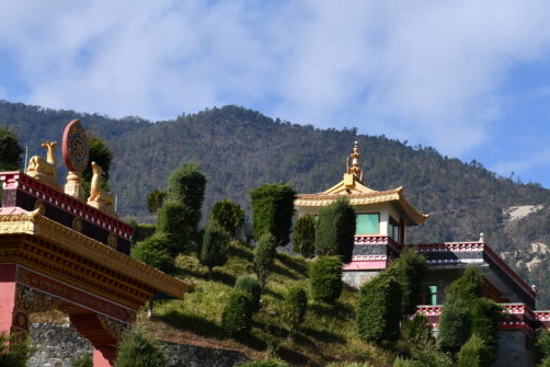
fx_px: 1620
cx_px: 391
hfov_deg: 19.2
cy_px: 239
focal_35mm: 106
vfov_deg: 12.9
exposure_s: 1/320
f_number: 9
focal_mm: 35
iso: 100
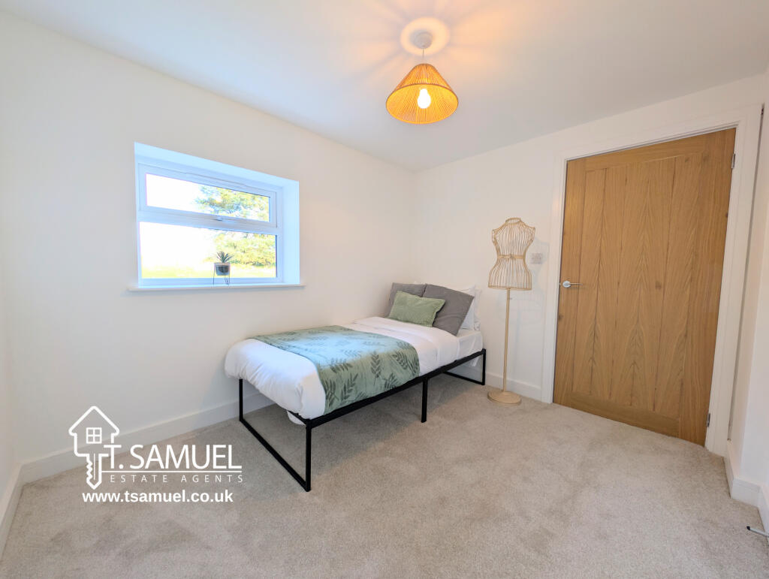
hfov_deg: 110.5
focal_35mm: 12
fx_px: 267
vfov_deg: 94.6
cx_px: 384
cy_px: 290
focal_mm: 2.23
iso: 42
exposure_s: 1/61
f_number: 1.95
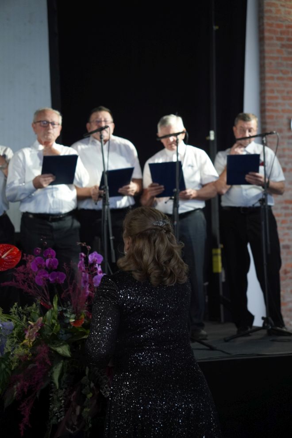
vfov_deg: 27.0
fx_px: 912
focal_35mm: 75
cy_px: 219
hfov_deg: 18.2
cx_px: 146
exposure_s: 1/160
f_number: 2.8
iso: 1000
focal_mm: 50
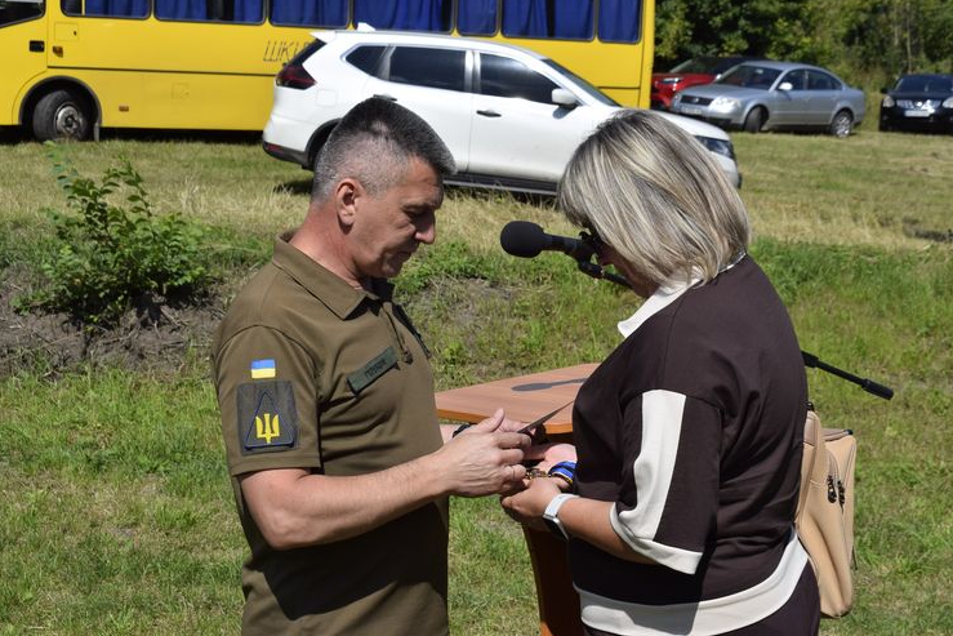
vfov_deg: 19.9
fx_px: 1814
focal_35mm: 69
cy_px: 319
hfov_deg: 29.4
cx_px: 478
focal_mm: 45
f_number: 11
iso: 200
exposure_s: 1/500
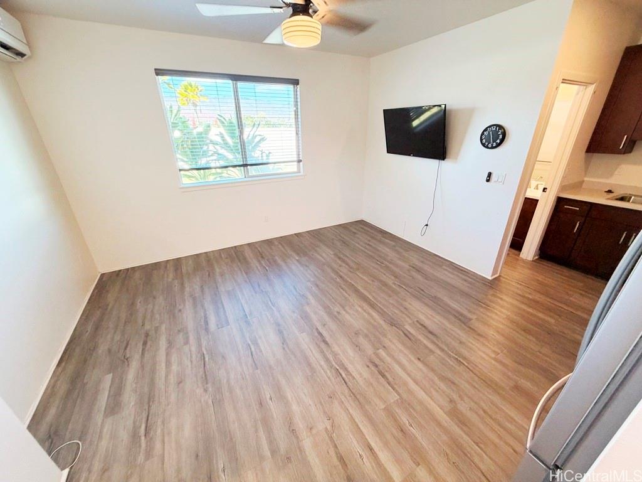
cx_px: 321
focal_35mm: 14
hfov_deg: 102.1
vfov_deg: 85.7
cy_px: 241
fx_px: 260
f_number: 2.2
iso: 250
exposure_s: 1/60
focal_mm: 2.22
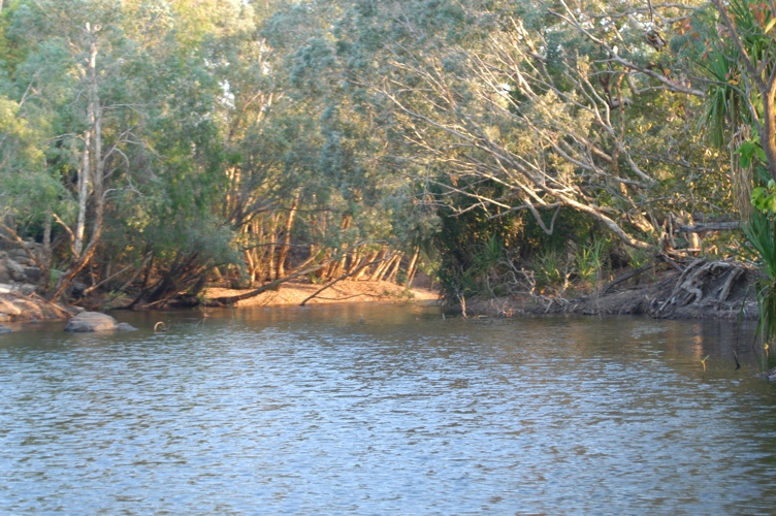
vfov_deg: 31.8
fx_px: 905
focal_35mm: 42
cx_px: 388
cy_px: 258
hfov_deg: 46.4
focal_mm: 28
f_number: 5.6
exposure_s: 1/15
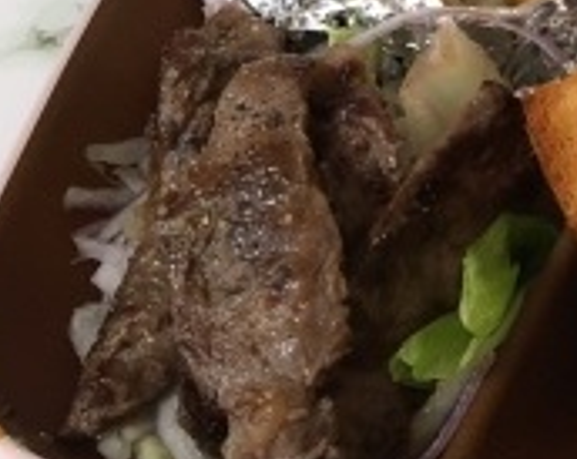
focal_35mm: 99
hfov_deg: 16.8
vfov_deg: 14.7
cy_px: -171
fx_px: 1688
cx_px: 969
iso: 100
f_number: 2.2
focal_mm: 4.15
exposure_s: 1/30
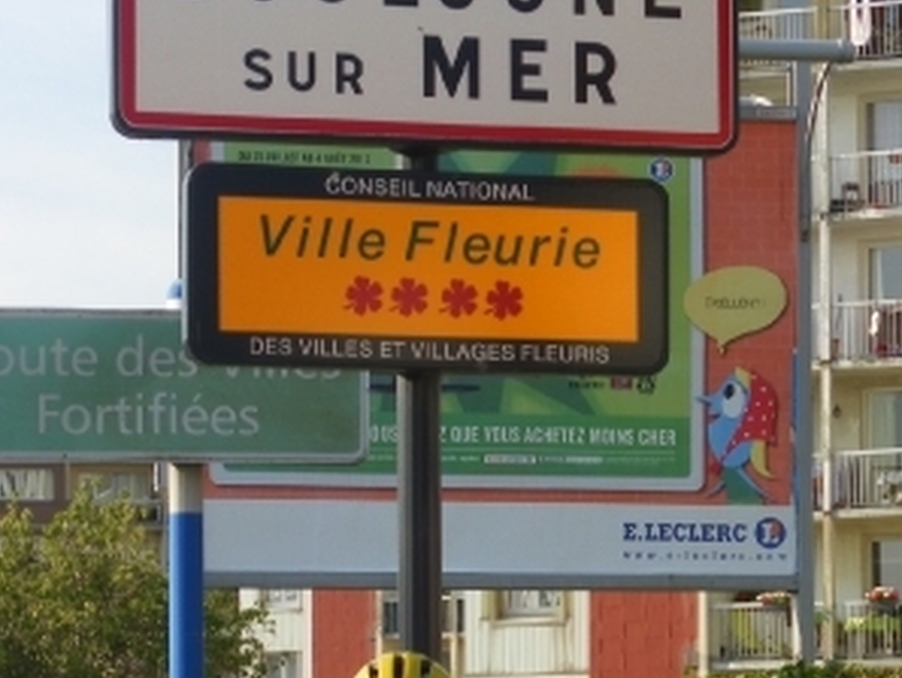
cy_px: 590
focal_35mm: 157
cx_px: 460
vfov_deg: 9.4
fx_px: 4094
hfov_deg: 12.6
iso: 80
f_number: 5.9
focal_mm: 13.9
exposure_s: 1/160
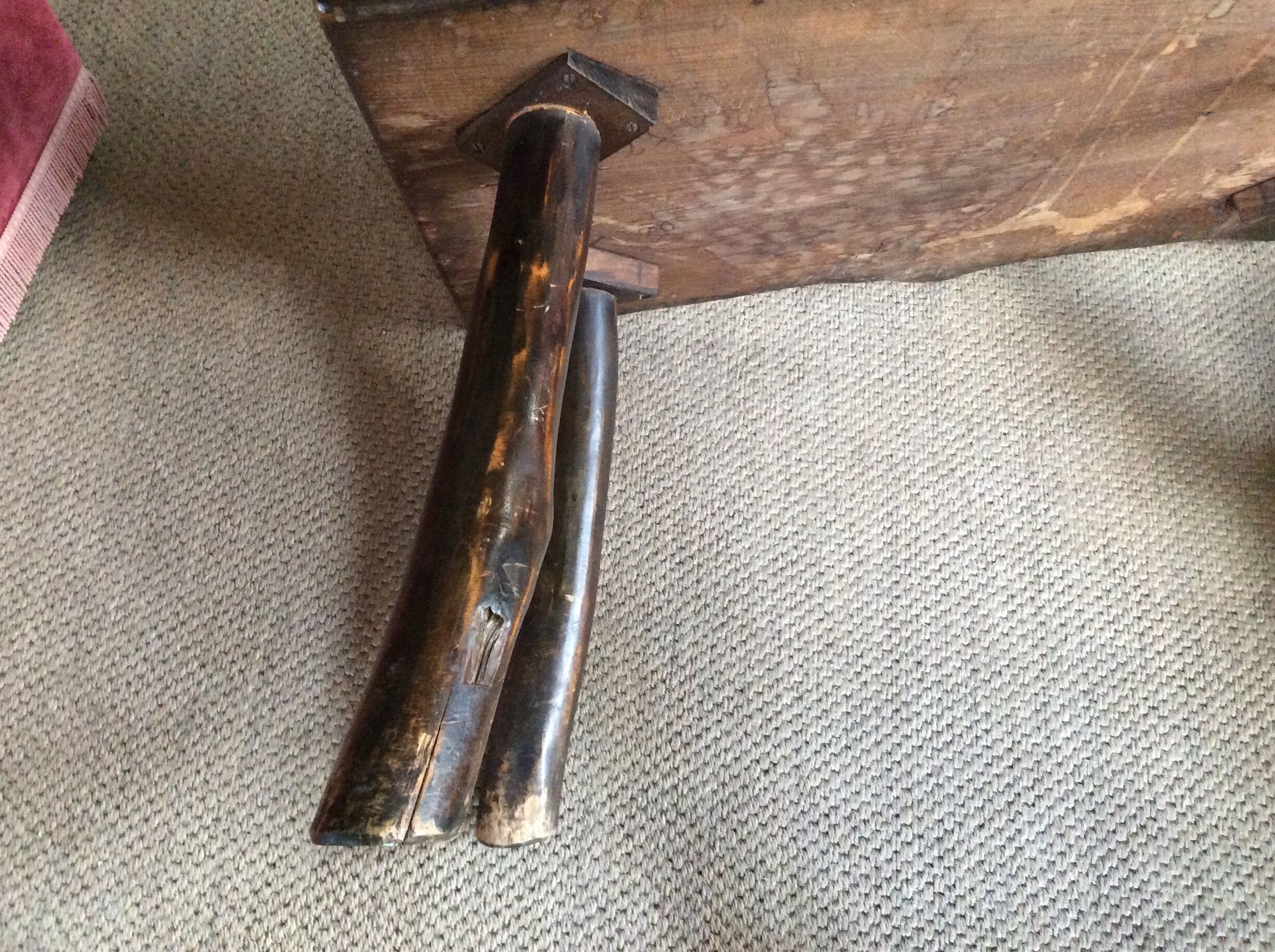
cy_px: 448
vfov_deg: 41.7
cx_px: 610
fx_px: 1250
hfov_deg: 54.0
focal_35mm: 34
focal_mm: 3.3
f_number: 2.4
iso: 320
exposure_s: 1/20
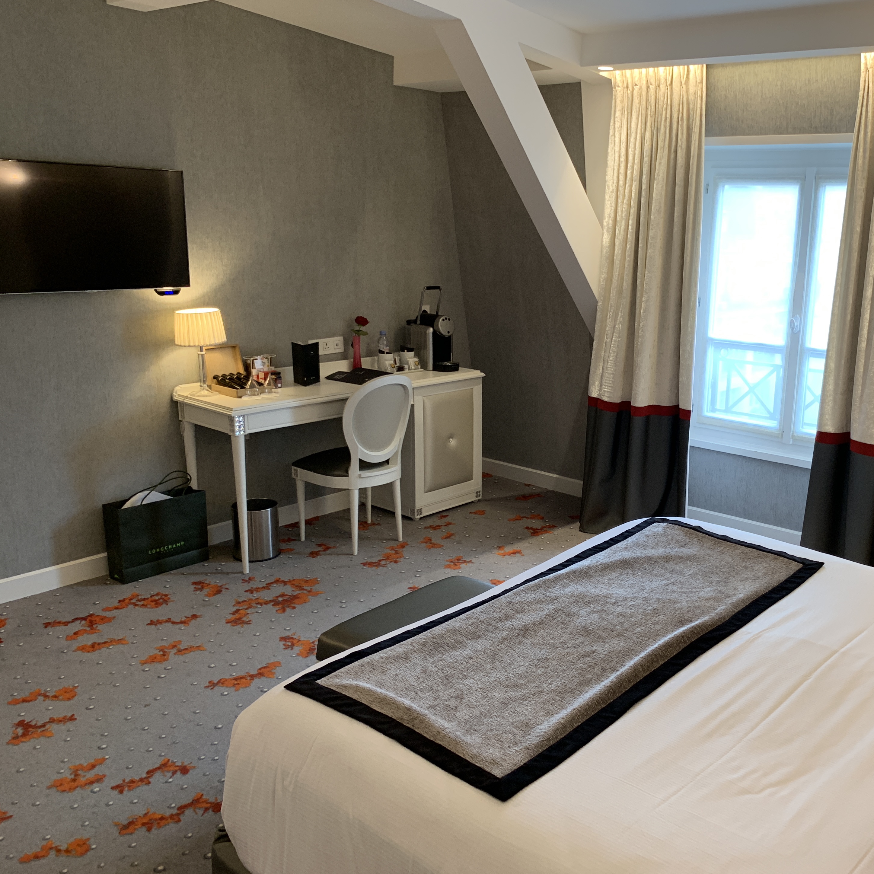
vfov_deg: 51.1
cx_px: 593
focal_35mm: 32
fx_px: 914
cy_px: 434
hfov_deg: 50.1
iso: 100
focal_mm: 4.25
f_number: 1.8
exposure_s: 1/50
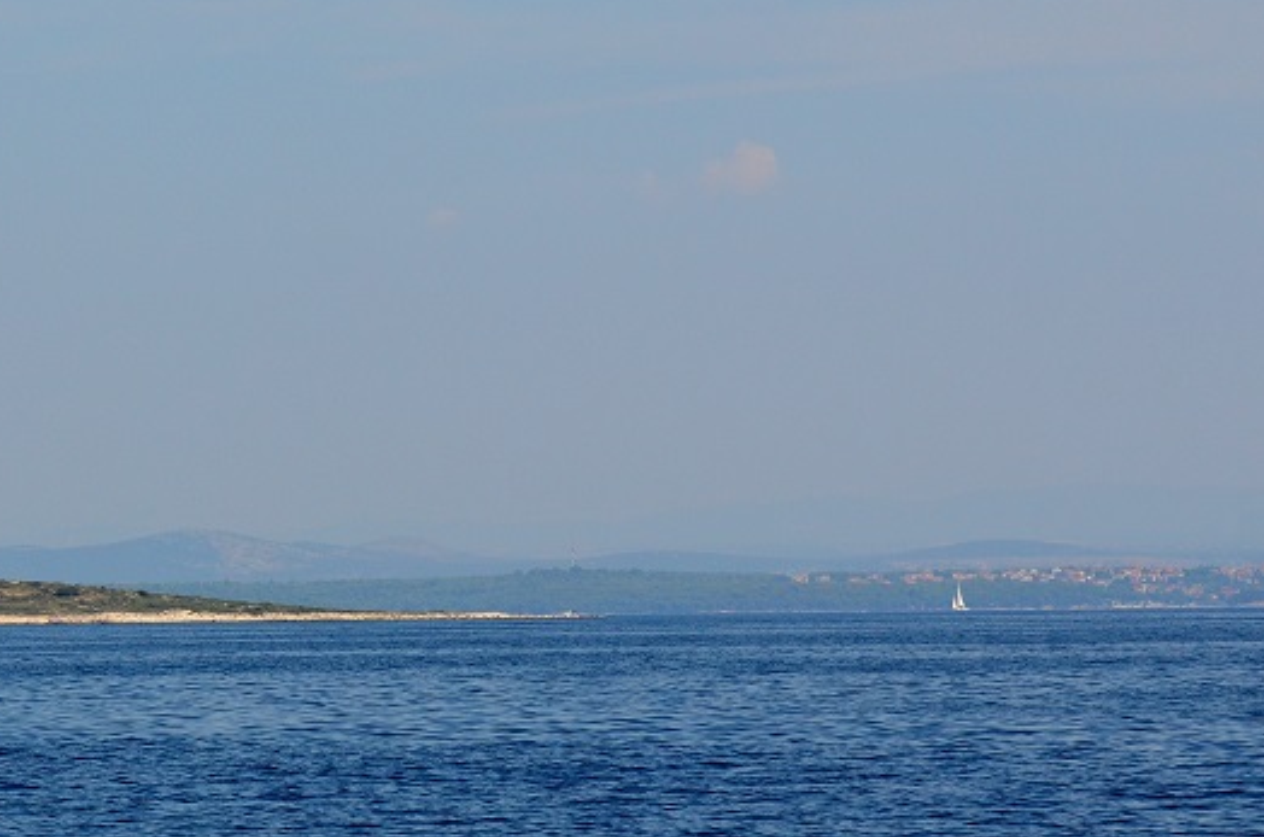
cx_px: 127
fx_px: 7007
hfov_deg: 10.3
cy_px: 472
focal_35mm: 200
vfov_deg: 6.8
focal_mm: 70
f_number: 5.6
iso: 400
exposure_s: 1/2500
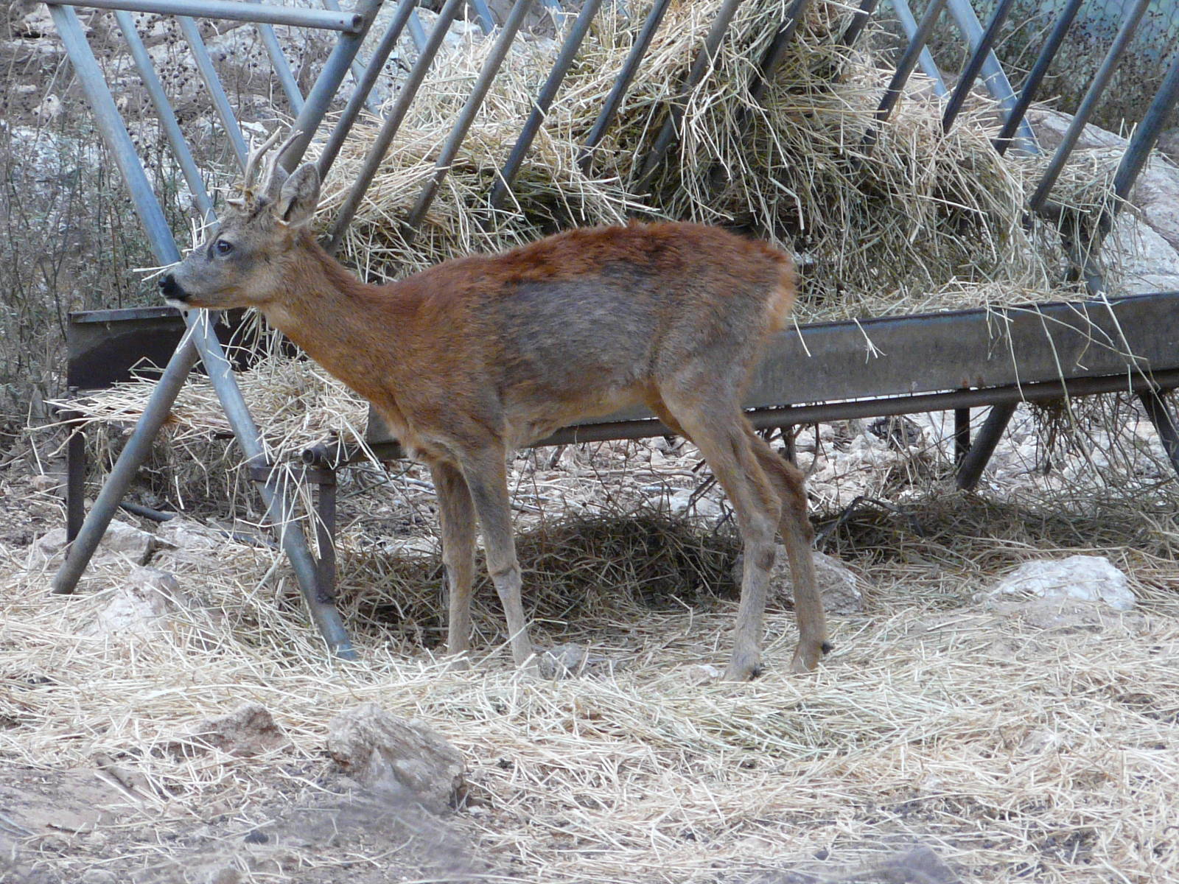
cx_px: 590
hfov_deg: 4.7
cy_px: 442
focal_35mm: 424
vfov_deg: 3.5
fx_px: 14441
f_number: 3.6
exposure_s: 1/60
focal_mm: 43.7
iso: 200
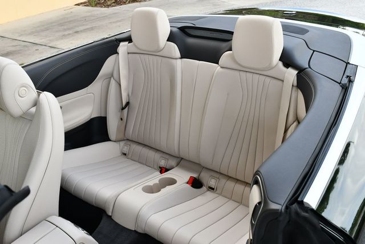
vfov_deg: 36.9
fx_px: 365
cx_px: 182
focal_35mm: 36
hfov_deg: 53.1
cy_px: 122
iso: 360
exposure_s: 1/250
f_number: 5.6
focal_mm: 18
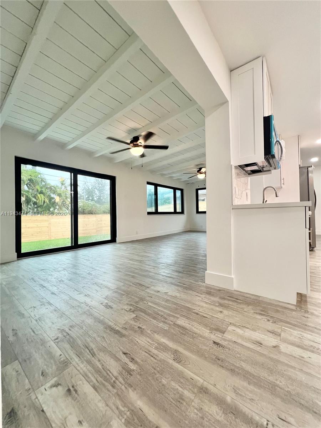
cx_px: 160
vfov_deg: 106.2
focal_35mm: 13
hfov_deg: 89.9
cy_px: 214
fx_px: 161
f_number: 1.8
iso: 200
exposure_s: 1/120
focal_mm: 1.57
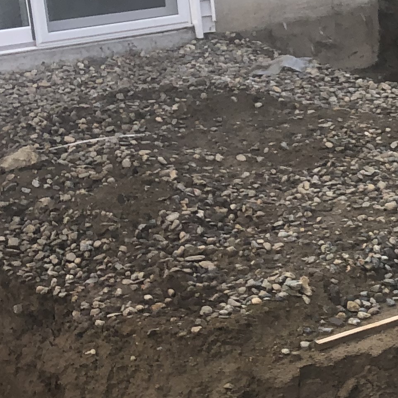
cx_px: 730
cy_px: 199
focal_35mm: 104
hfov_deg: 14.6
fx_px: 1353
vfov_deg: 16.7
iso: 20
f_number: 1.8
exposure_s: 1/294
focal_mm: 3.99
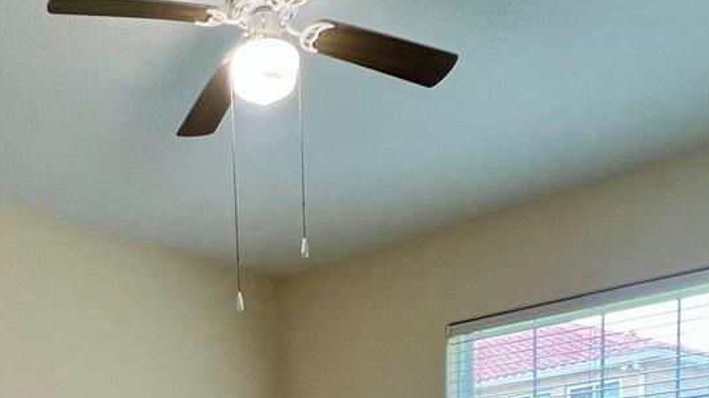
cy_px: 646
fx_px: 789
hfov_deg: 47.1
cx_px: 204
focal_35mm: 42
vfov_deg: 21.8
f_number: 1.8
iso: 125
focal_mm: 1.57
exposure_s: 1/120
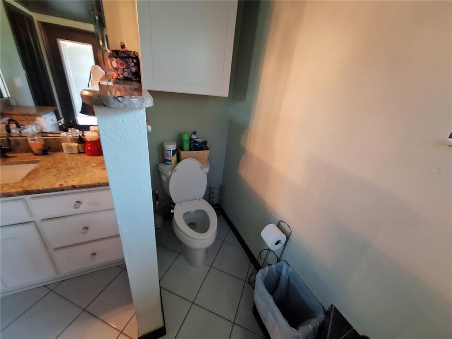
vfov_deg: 89.9
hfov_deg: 106.2
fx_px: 170
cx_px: 226
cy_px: 170
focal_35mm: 13
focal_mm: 1.74
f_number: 2.2
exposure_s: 1/24
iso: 320
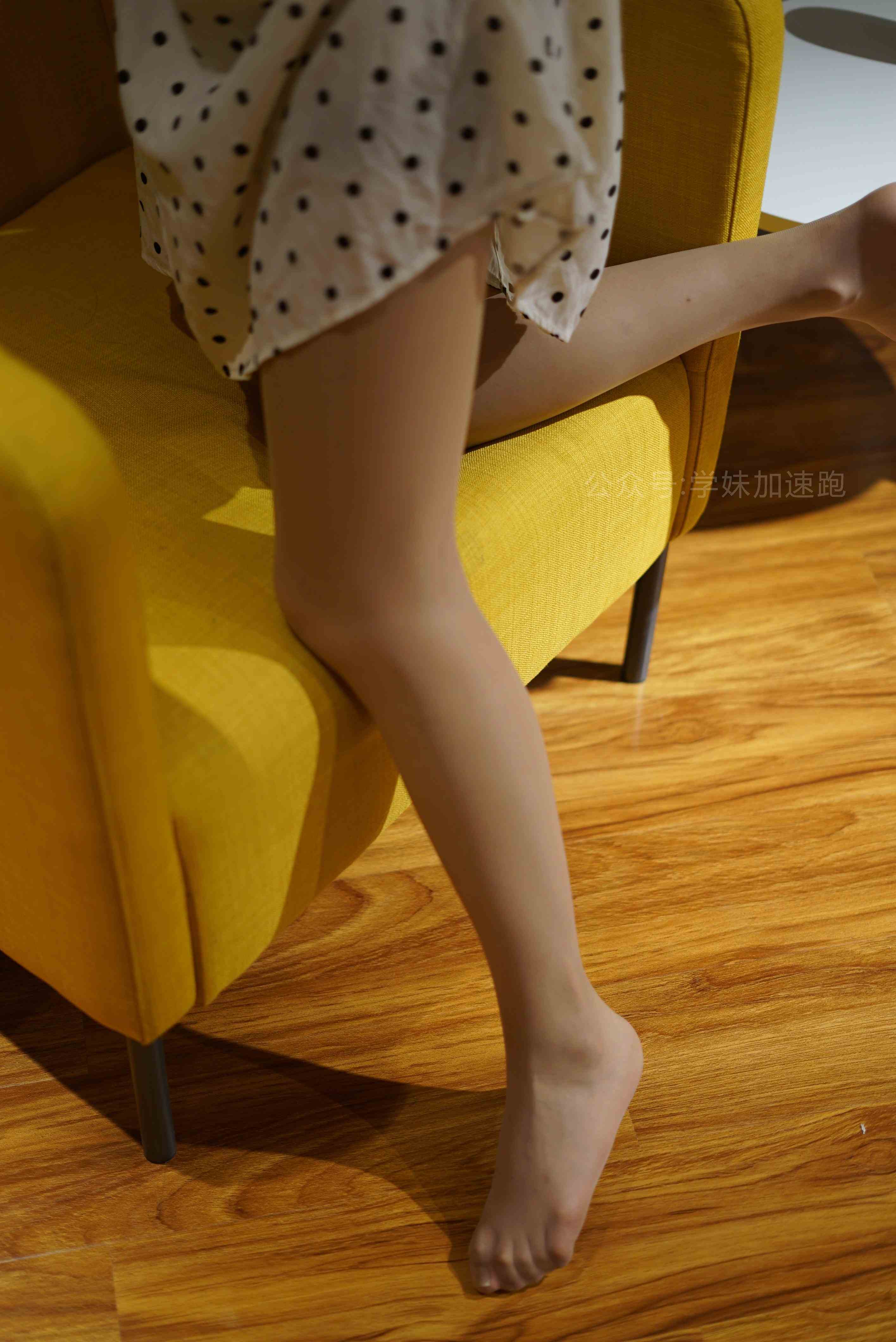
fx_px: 1864
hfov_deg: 27.0
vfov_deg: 39.6
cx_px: 448
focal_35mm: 50
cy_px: 671
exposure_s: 1/160
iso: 200
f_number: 1.8
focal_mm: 50
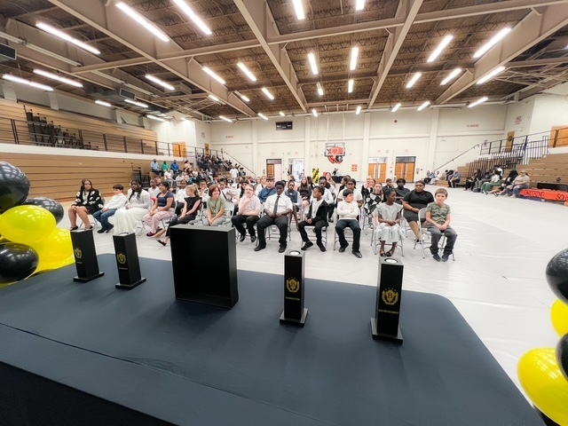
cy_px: 213
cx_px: 284
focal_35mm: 13
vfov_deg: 89.9
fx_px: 213
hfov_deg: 106.2
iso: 200
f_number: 1.8
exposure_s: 1/60
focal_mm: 1.57
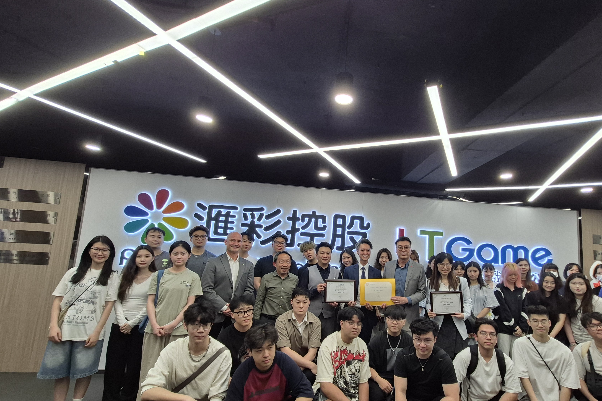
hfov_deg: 95.9
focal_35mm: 16
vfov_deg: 73.3
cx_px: 349
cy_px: 231
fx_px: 268
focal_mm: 1.74
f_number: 2.2
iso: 125
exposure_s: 1/50
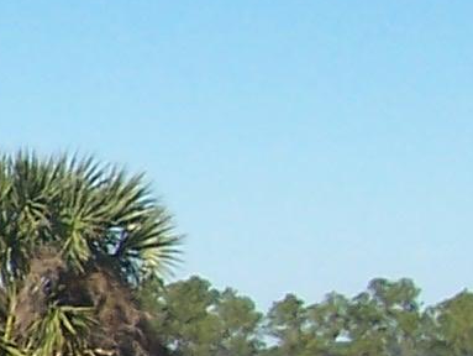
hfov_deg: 7.6
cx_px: -927
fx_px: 3105
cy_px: 340
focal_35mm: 227
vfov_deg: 6.5
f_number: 5.6
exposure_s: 1/350
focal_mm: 5.6
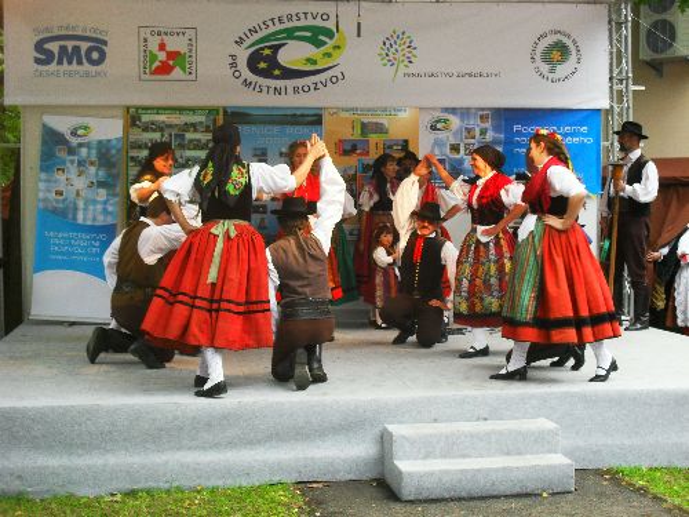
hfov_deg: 33.8
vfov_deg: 25.7
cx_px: 344
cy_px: 258
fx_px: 1135
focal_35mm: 57
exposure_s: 1/90
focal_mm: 10.1
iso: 100
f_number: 4.3
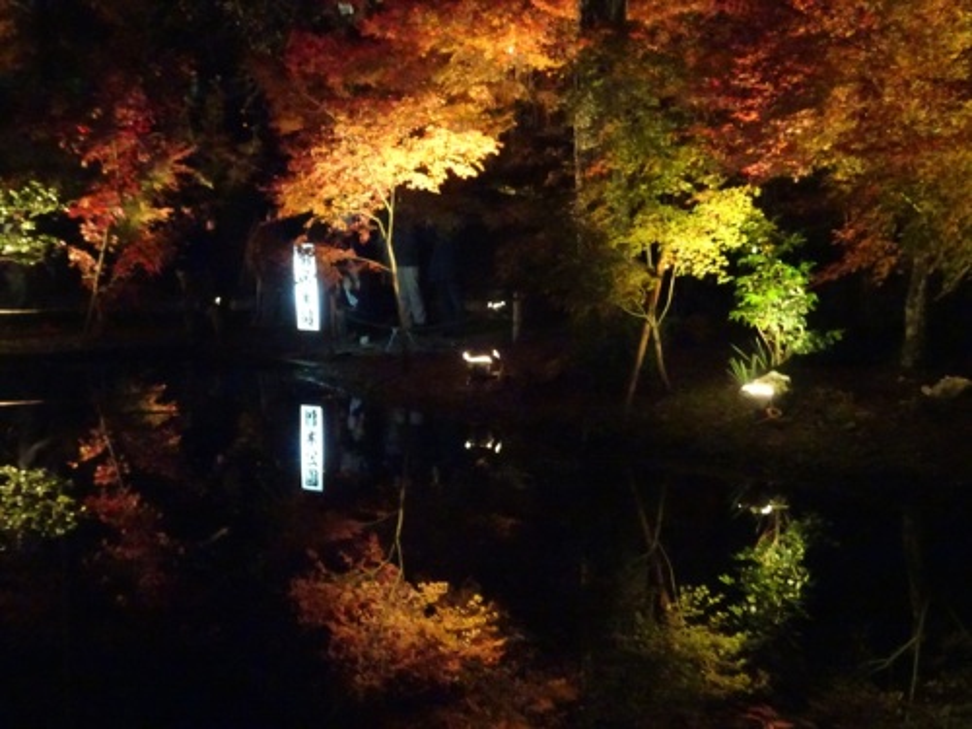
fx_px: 1404
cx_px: 486
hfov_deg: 38.2
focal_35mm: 50
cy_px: 364
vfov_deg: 29.1
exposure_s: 1/13
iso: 3200
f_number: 4.5
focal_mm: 8.51
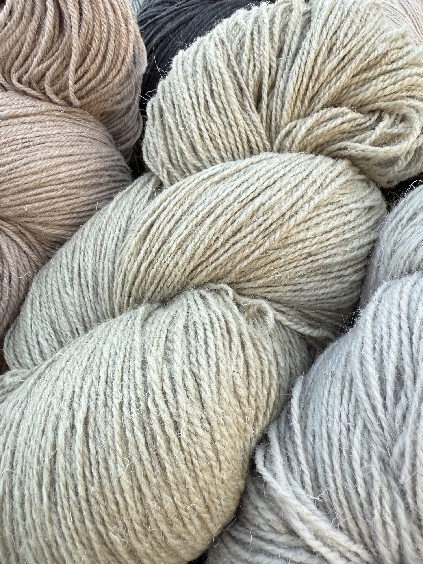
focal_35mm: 24
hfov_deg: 56.8
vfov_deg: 71.6
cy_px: 282
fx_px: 391
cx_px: 212
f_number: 2.2
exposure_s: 1/99
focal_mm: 2.22
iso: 64
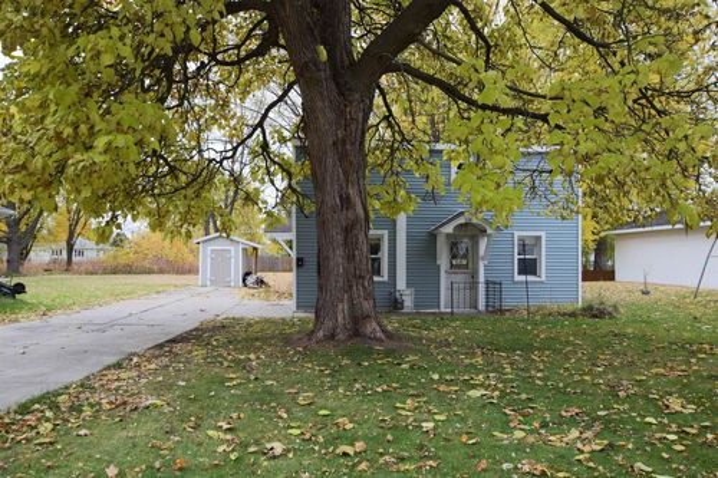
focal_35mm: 30
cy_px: 239
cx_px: 359
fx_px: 598
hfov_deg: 61.9
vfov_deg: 43.6
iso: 400
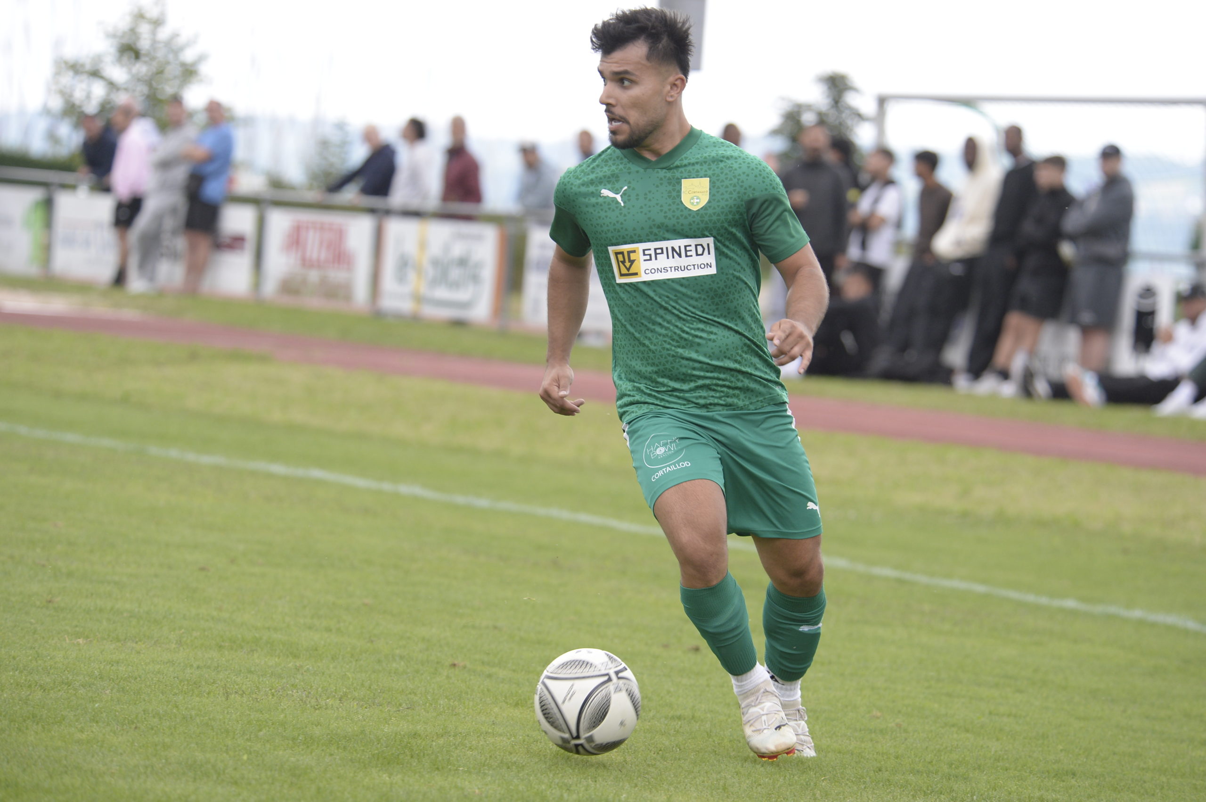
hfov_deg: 9.4
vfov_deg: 6.2
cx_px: 603
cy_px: 401
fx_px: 7362
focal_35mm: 220
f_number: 5.3
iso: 1250
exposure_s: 1/640
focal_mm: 220
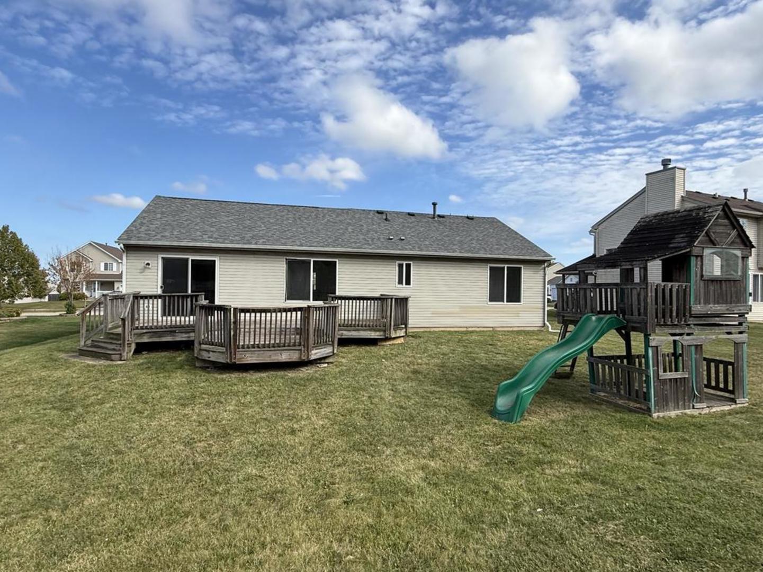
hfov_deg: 102.1
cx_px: 382
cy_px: 286
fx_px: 309
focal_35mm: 14
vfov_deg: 85.6
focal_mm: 2.22
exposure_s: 1/1572
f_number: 2.2
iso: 50
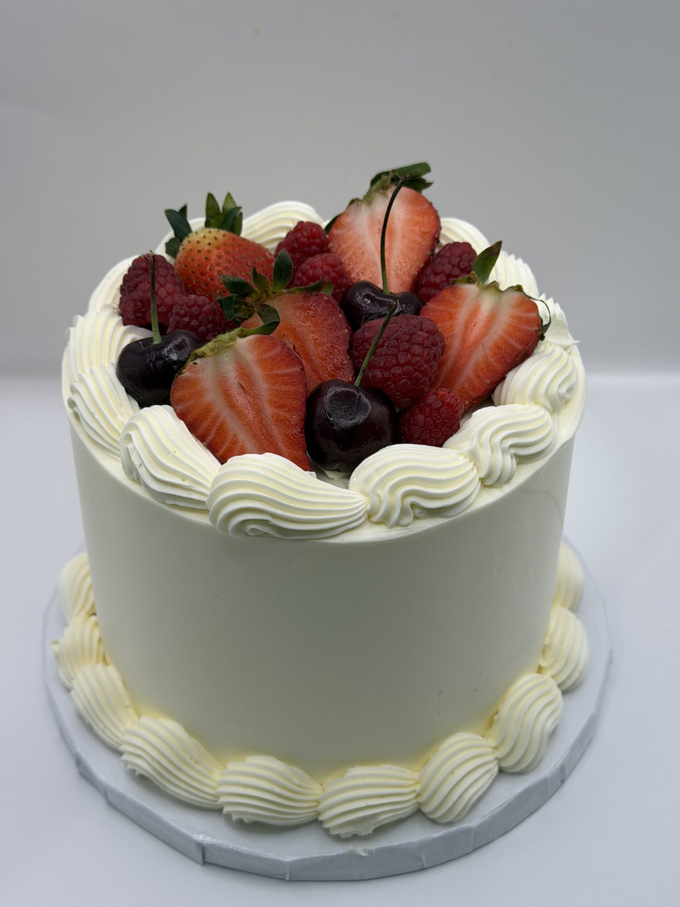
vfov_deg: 38.9
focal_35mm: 49
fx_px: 1283
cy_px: 459
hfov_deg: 29.7
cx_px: 334
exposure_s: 1/121
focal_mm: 6.76
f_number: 1.78
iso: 64
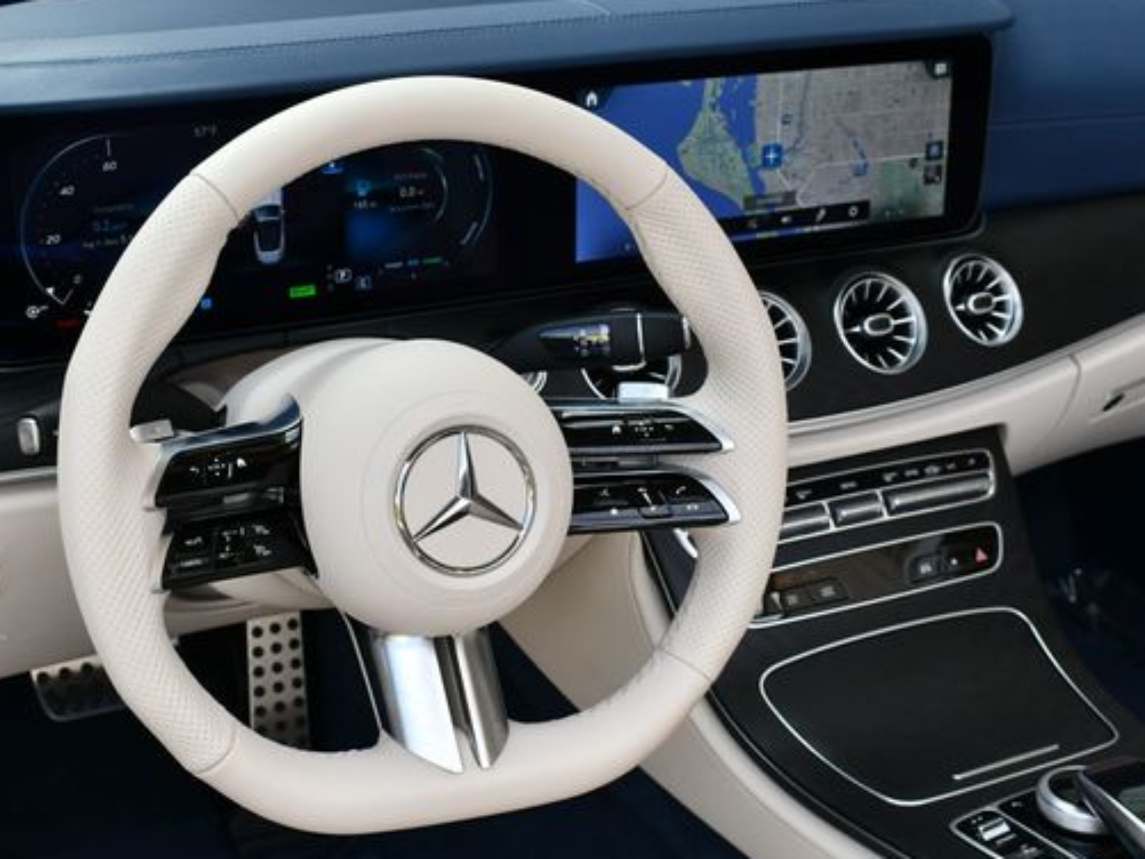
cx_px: 519
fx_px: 1952
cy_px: 443
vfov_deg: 24.8
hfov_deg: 32.7
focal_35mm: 59
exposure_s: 1/250
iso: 360
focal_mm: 24
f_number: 5.6
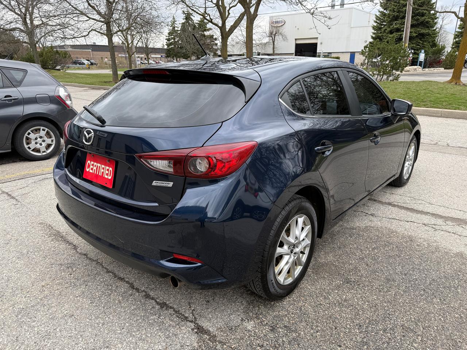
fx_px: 324
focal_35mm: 24
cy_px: 175
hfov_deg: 71.6
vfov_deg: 56.8
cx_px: 234
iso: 80
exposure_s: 1/535
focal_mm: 6.76
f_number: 1.78
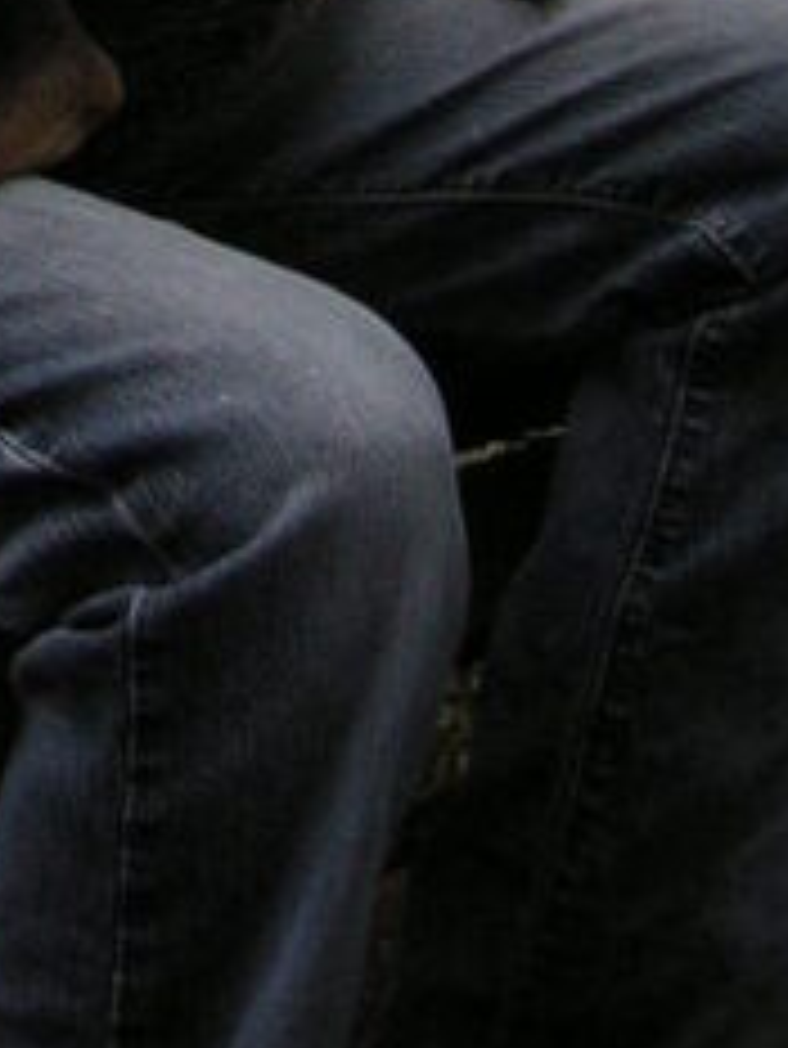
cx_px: -518
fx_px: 4579
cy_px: -715
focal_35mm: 151
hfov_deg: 9.5
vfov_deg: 12.2
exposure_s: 1/45
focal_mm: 7.3
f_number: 3.1
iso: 80
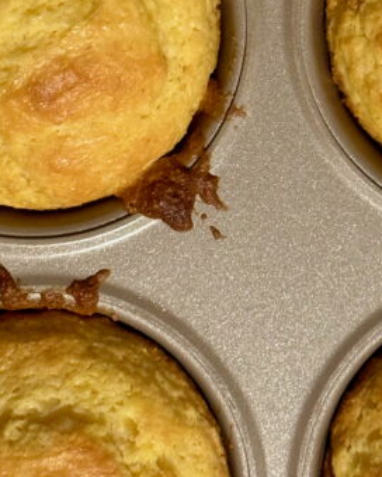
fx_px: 1993
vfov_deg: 13.5
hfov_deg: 10.9
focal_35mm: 141
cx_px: 282
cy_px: 7
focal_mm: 6.86
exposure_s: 1/60
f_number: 1.78
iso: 125
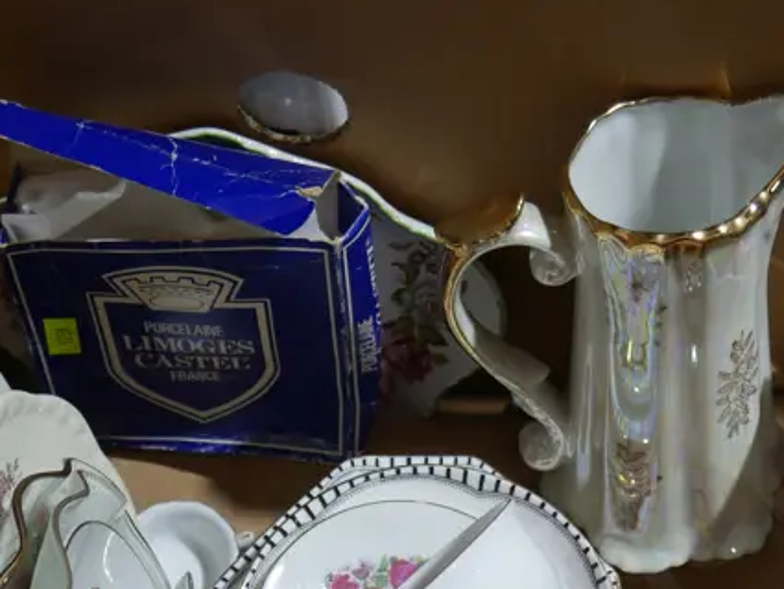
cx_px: 487
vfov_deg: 17.3
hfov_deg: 23.8
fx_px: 1858
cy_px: 688
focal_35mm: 82
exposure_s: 1/60
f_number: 4
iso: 250
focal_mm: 17
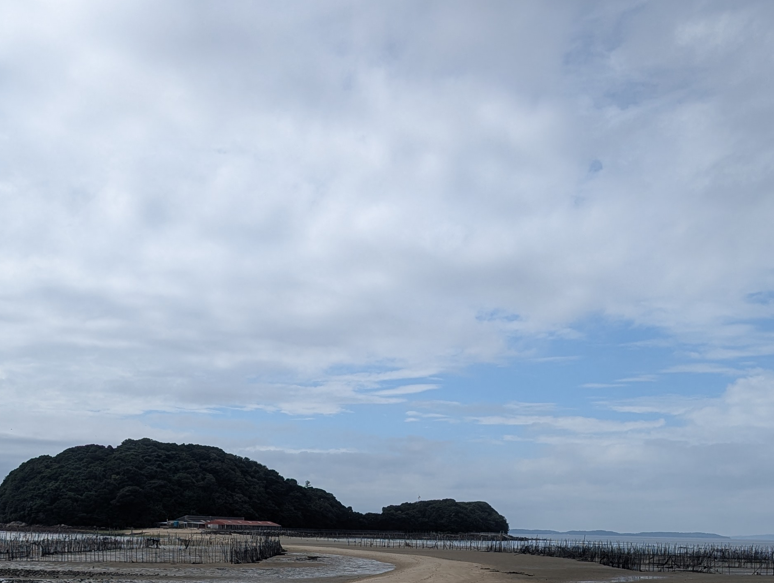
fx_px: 1164
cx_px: 359
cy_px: 562
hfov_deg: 36.8
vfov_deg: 26.8
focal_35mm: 52
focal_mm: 6.81
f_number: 1.85
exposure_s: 1/4348
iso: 47
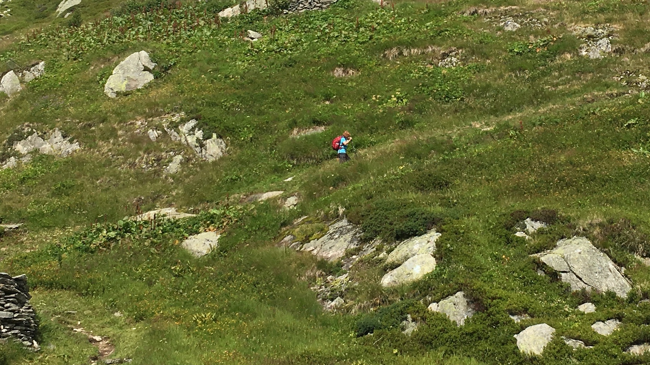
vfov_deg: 17.0
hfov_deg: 30.0
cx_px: 420
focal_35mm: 70
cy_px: 37
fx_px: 1207
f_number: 2.2
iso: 25
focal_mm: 4.15
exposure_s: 1/1789
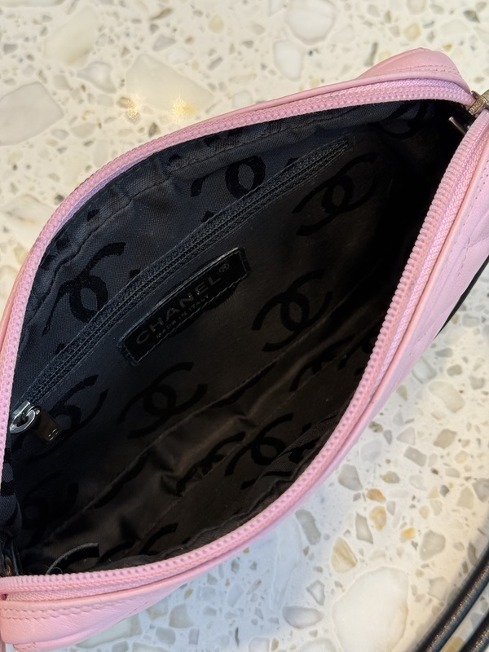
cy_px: 326
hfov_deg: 30.3
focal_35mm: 48
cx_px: 244
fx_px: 904
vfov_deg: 39.7
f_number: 1.78
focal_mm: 6.76
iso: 80
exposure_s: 1/50
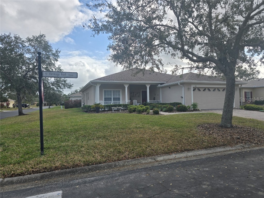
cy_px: 99
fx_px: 175
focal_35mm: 23
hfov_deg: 73.9
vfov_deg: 58.9
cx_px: 132
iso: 12
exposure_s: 1/773
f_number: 1.7
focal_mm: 6.3
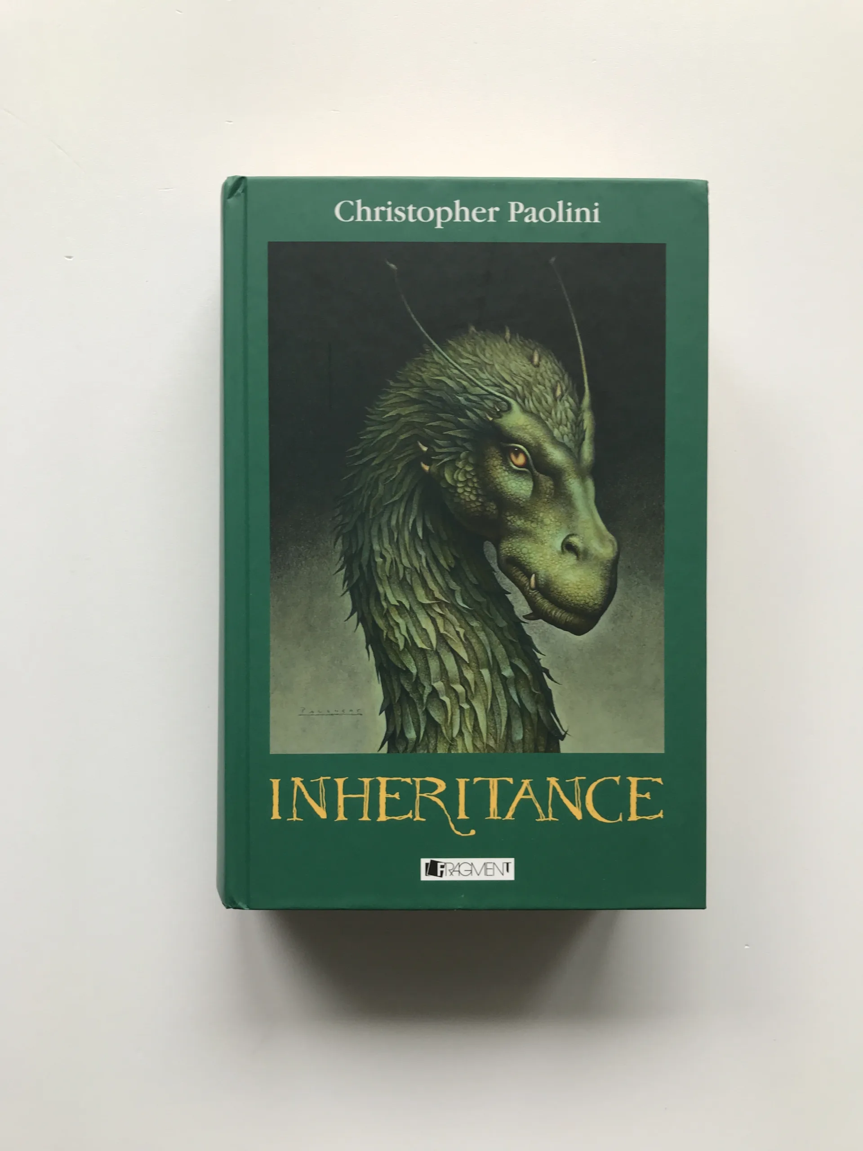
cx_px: 432
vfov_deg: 63.4
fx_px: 931
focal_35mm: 28
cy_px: 576
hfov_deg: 49.7
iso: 25
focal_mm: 3.99
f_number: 1.8
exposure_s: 1/50
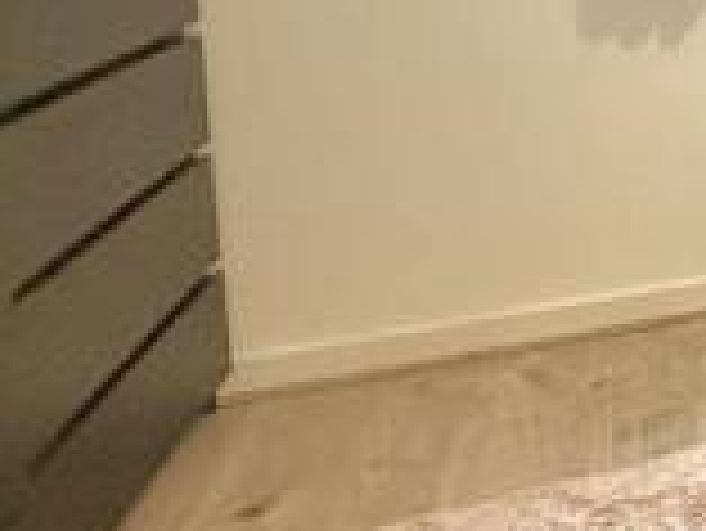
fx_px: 1061
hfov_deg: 24.2
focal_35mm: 52
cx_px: 1167
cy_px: -38
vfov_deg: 26.1
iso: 250
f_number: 2.2
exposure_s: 1/100
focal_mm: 2.22
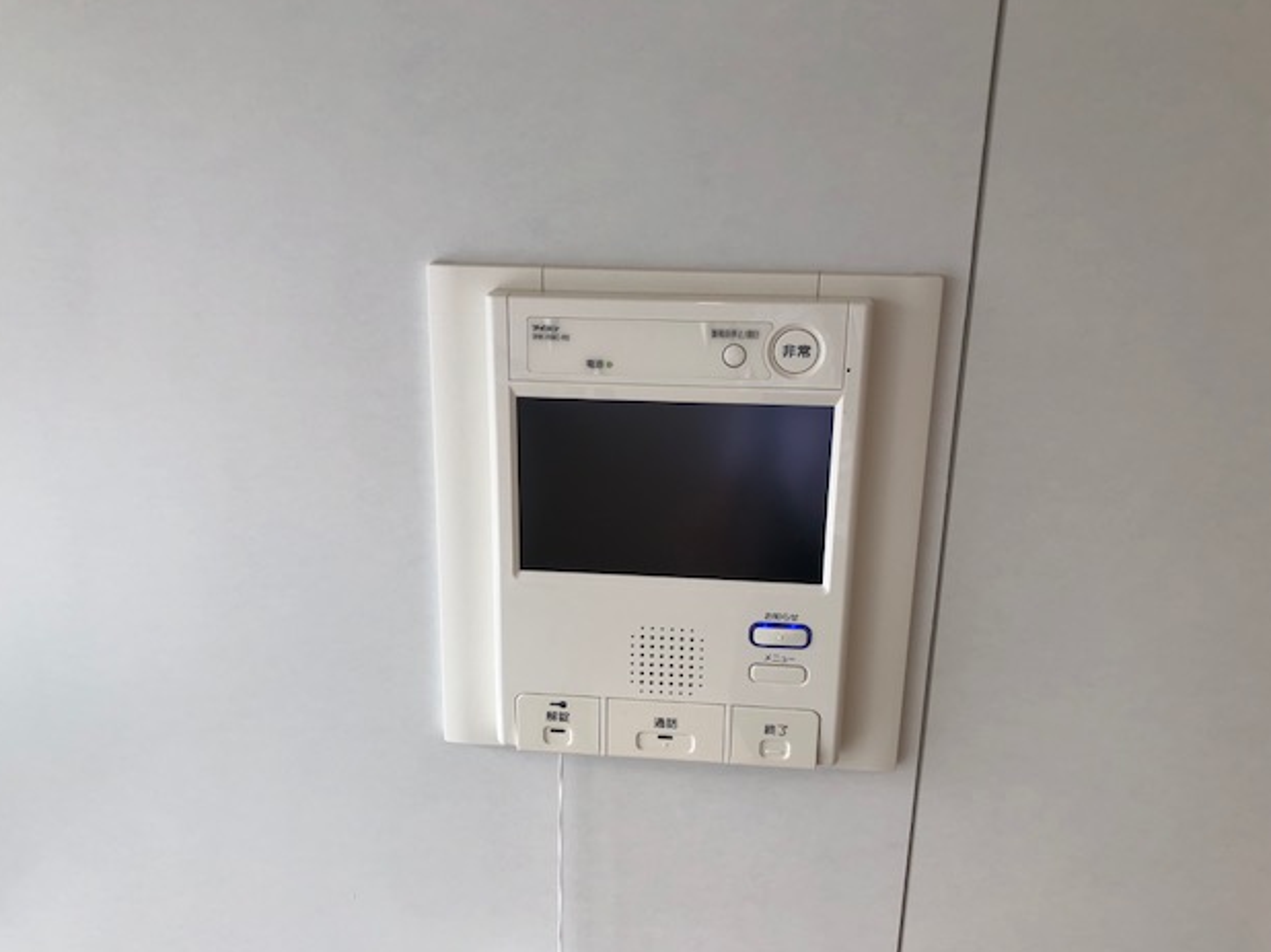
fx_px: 1064
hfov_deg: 61.7
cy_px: 477
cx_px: 644
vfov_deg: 48.2
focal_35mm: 29
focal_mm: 3.99
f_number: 1.8
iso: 20
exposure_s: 1/128
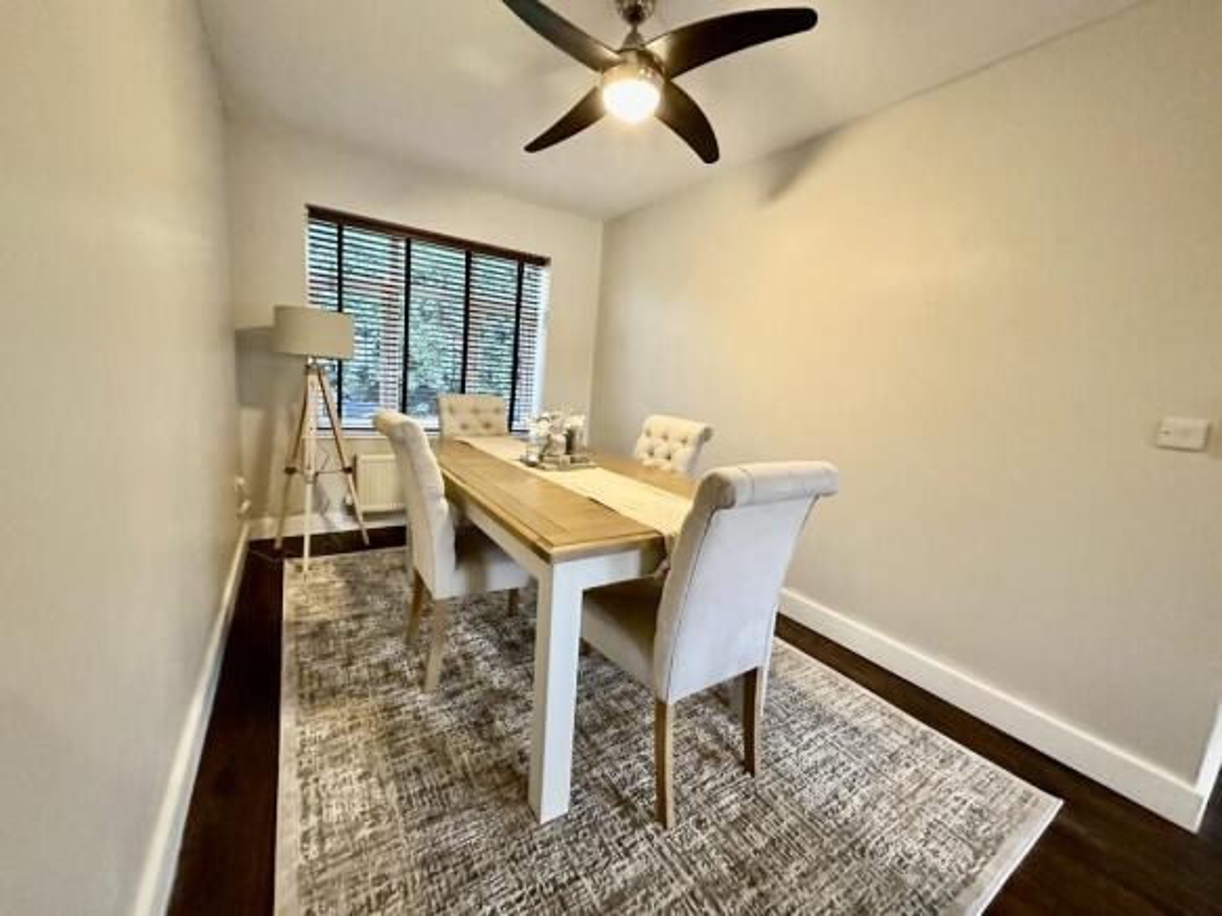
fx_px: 494
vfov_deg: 85.7
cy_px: 458
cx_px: 611
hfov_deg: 102.1
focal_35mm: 14
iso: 1000
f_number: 2.2
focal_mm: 2.22
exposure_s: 1/60
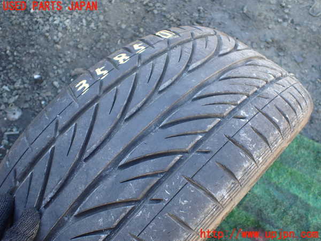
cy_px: 120
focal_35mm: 30
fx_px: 278
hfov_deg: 60.0
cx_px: 160
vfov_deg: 46.8
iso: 160
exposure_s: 1/125
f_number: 2.3
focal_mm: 5.4
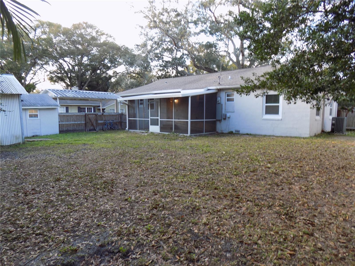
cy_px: 133
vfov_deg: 58.9
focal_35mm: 23
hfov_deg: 73.9
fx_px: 236
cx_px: 178
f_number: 3.1
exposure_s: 1/40
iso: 80
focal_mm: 4
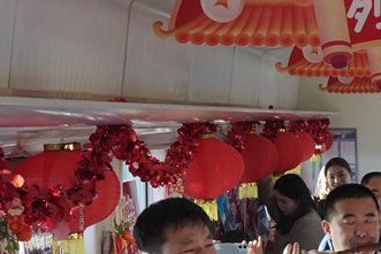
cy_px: 258
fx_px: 1429
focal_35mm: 135
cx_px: 460
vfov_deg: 10.1
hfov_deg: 14.7
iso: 1600
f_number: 5.6
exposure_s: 1/250
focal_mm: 35
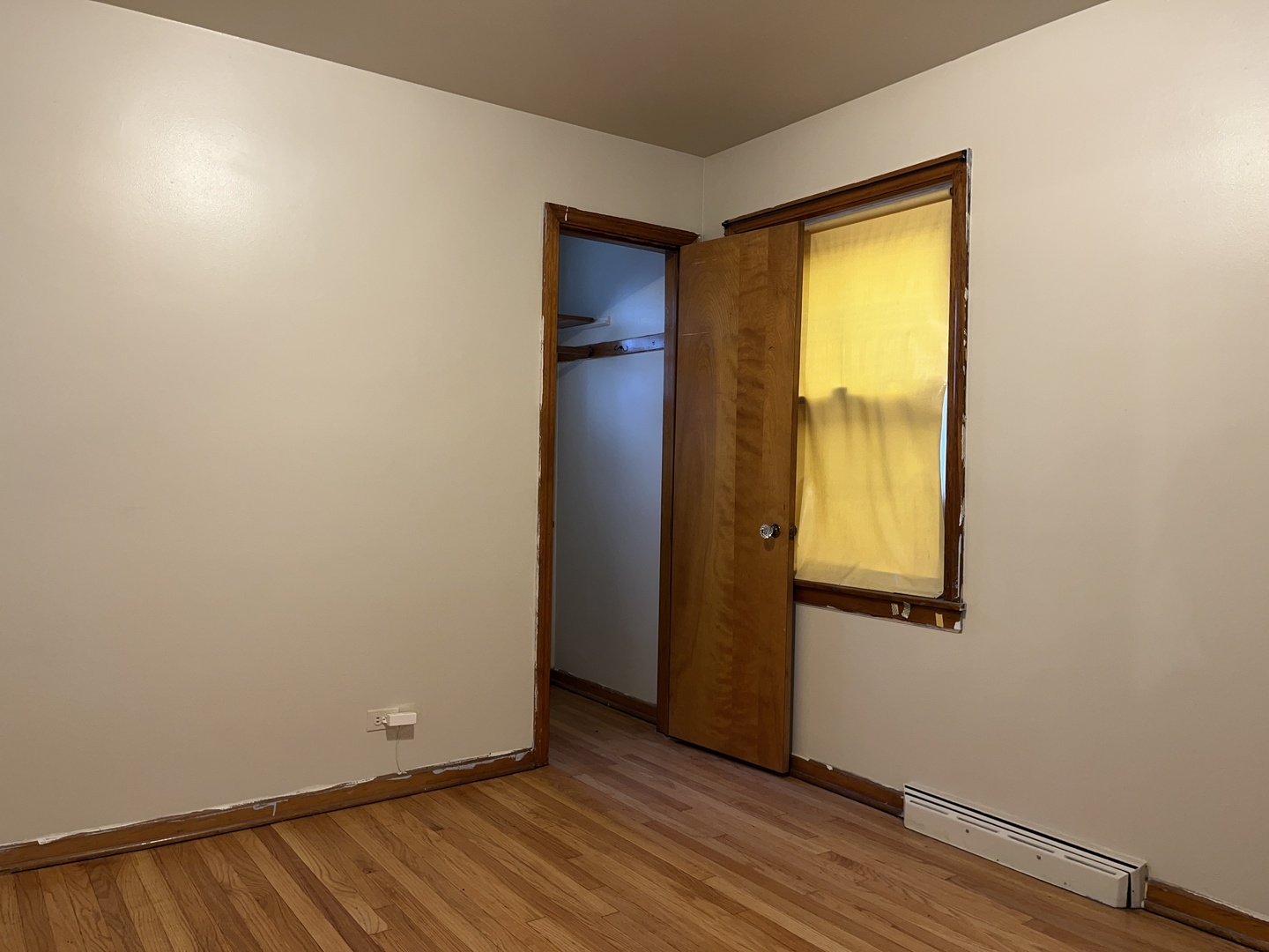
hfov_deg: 67.3
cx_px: 634
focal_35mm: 26
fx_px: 953
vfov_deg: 53.1
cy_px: 476
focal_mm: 5.1
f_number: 1.6
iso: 50
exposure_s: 1/17
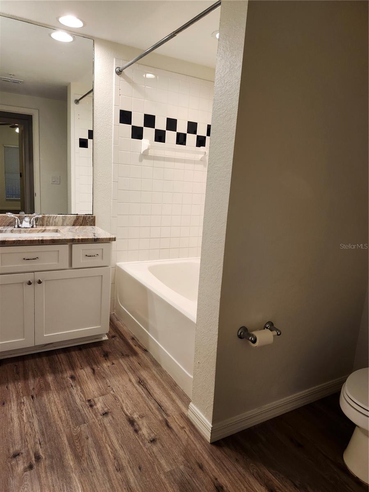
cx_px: 184
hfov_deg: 58.9
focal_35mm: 23
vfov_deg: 73.9
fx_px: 327
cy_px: 246
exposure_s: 1/120
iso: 200
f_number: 1.8
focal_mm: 5.54
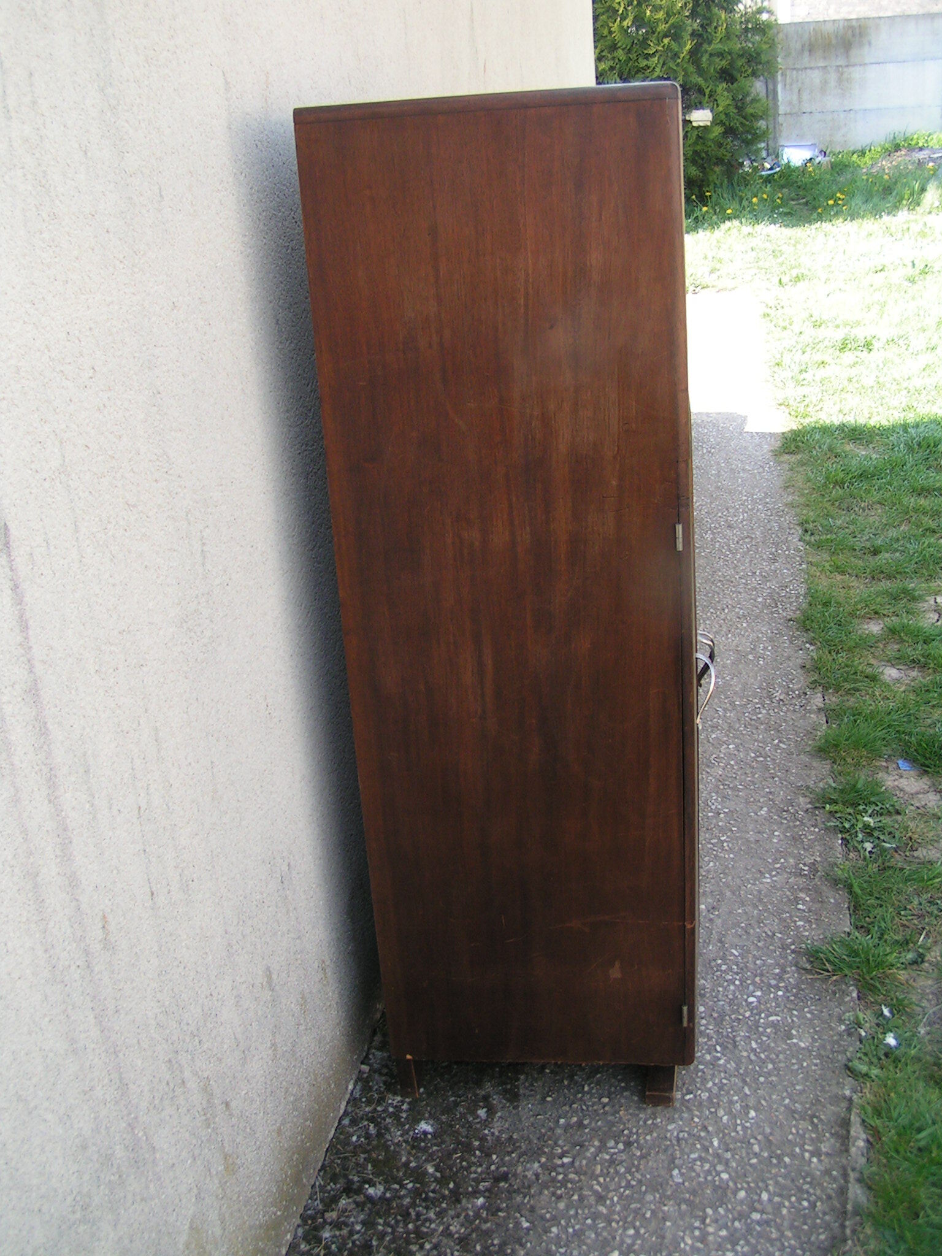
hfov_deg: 37.7
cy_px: 628
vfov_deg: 49.0
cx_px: 471
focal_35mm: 38
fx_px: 1379
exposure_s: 1/60
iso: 50
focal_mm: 5.8
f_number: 4
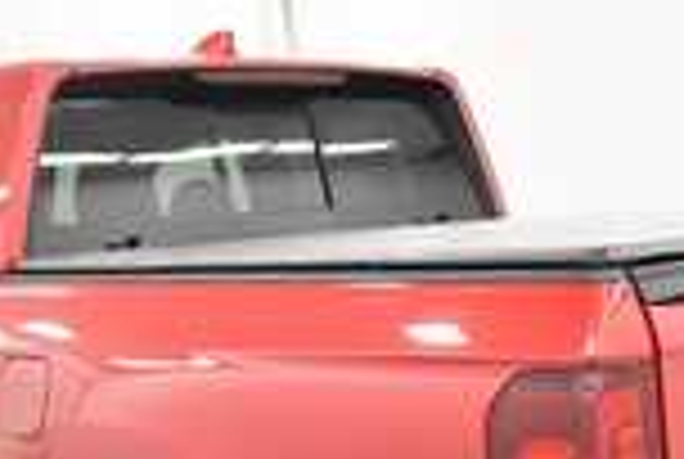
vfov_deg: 18.6
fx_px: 1352
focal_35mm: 71
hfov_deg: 28.4
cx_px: 351
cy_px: 488
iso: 1800
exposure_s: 1/125
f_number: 5.6
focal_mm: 18
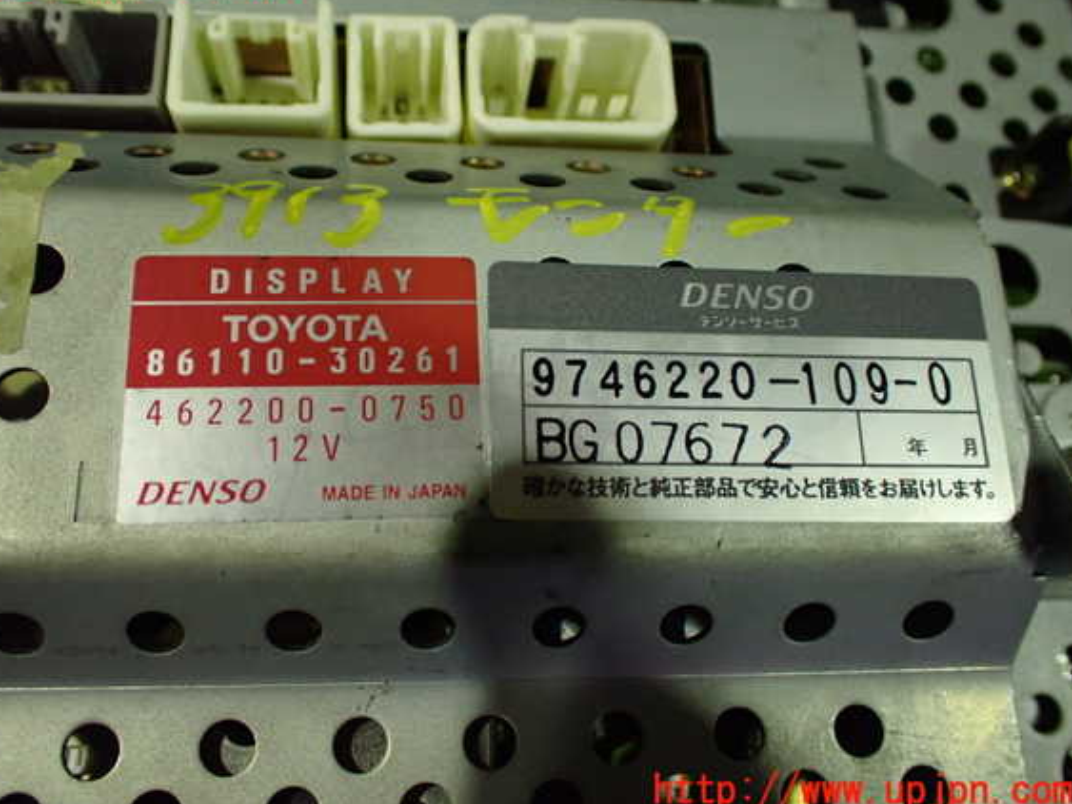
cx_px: 512
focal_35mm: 32
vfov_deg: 44.1
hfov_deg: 56.8
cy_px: 387
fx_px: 991
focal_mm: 5.4
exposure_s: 1/50
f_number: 2.3
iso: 800
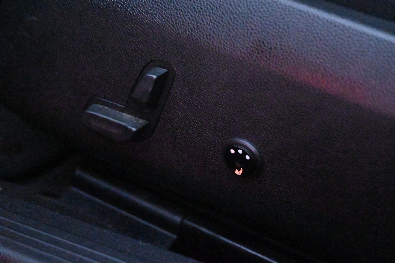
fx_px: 741
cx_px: 198
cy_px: 132
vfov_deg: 20.2
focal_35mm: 68
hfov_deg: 29.9
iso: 36000
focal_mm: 45
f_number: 6
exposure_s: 1/80
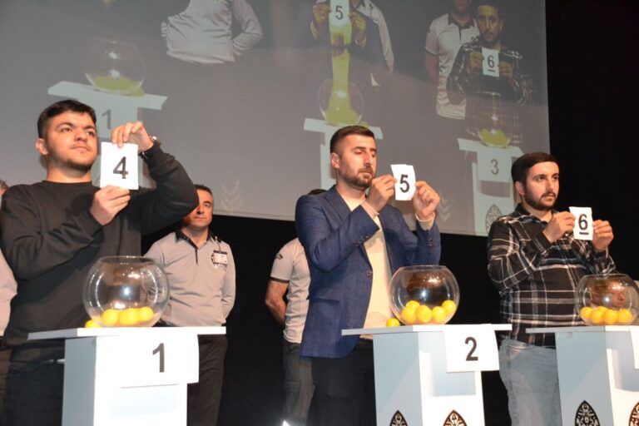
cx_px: 320
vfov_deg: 28.1
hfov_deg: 41.1
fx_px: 852
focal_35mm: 48
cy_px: 213
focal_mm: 32
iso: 3200
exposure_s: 1/60
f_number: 4.2
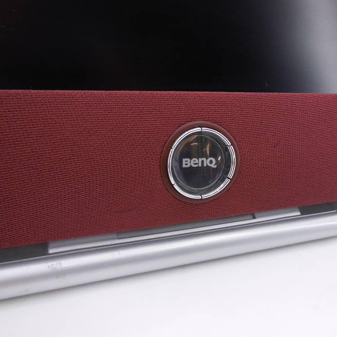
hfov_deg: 53.2
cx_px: 219
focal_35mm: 30
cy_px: 171
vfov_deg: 54.0
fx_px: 330
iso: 125
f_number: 3.1
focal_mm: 4.5
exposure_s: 1/50
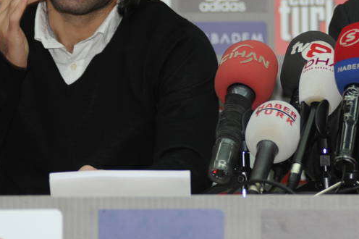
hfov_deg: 7.1
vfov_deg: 4.7
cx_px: 320
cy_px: -20
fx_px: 2880
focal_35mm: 289
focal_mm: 112
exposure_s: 1/60
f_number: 2.8
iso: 400
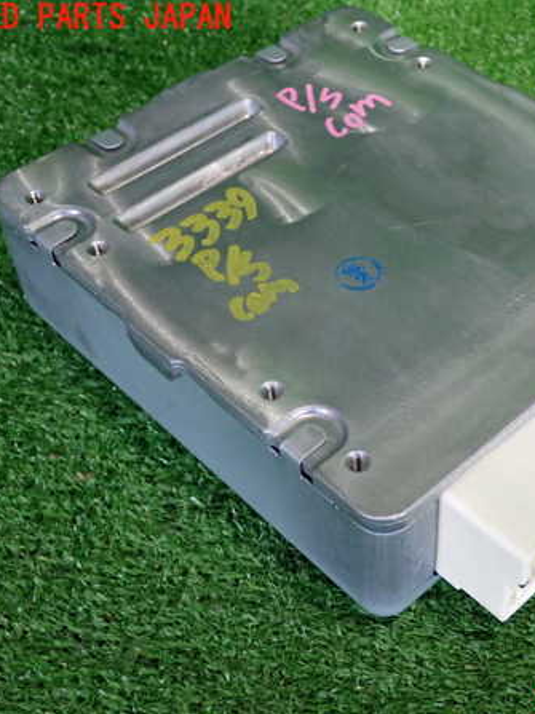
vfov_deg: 34.9
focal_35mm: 55
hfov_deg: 26.1
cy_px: 358
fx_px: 1134
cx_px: 420
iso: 500
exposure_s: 1/40
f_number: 2.8
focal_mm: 7.31
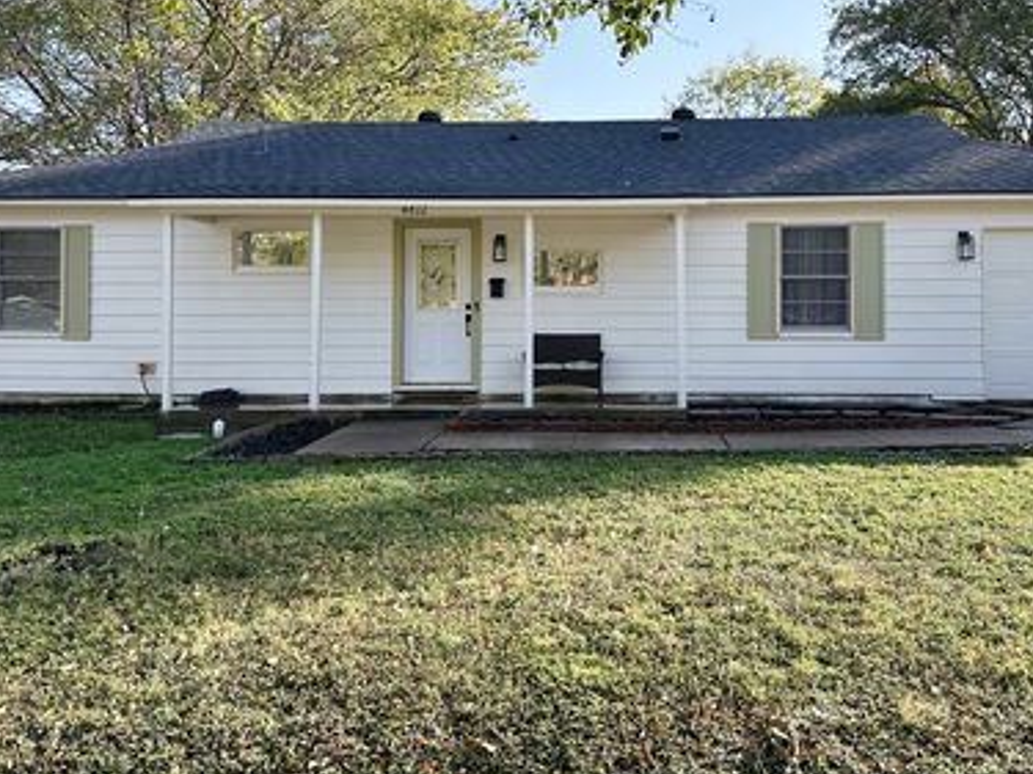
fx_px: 955
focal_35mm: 32
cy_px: 285
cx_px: 578
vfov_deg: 43.7
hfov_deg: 56.7
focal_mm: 6.86
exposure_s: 1/1198
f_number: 1.78
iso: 80
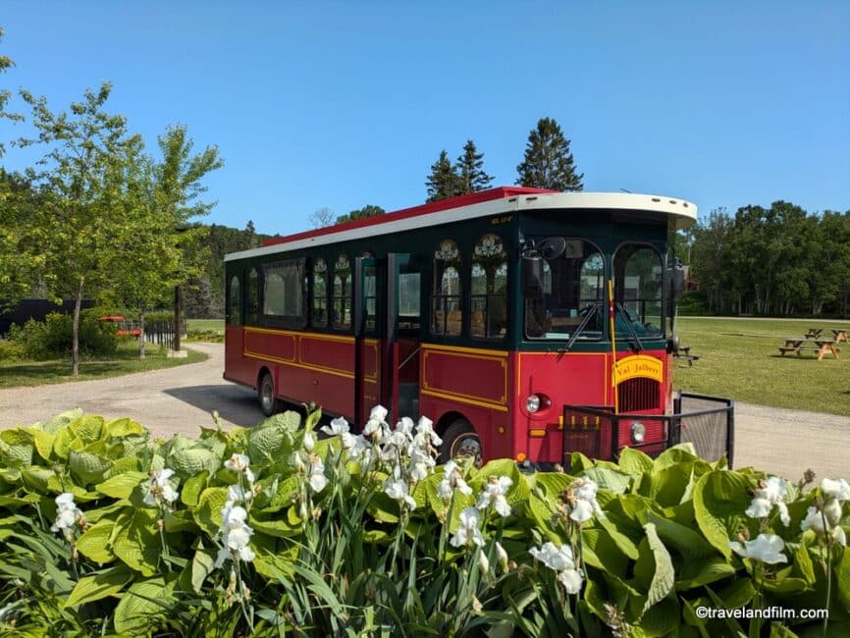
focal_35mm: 25
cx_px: 425
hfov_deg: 69.4
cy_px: 319
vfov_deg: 54.9
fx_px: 614
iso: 46
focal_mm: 5.43
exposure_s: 1/1653
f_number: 1.89
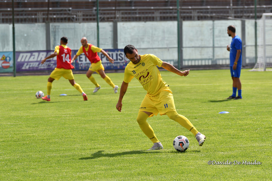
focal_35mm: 183
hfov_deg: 11.2
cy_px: 90
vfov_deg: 7.5
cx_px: 136
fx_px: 1383
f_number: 4
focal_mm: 122
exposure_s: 1/1250
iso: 100
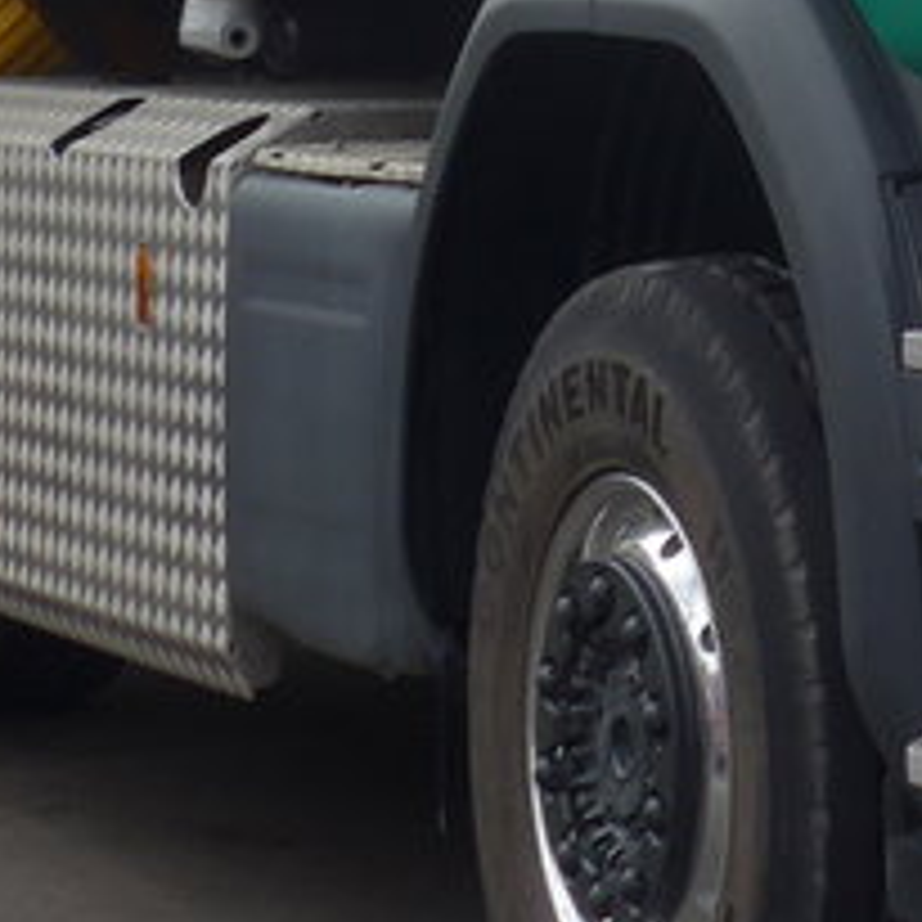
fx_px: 5605
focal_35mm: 186
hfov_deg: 9.0
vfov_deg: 9.1
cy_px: -504
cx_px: 1597
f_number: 2.8
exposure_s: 1/800
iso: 80
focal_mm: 7.5
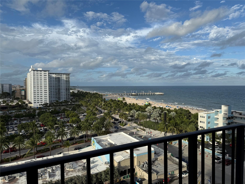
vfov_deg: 56.8
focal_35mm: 24
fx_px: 170
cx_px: 122
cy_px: 92
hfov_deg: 71.6
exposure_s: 1/4975
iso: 80
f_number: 1.78
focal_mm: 6.76
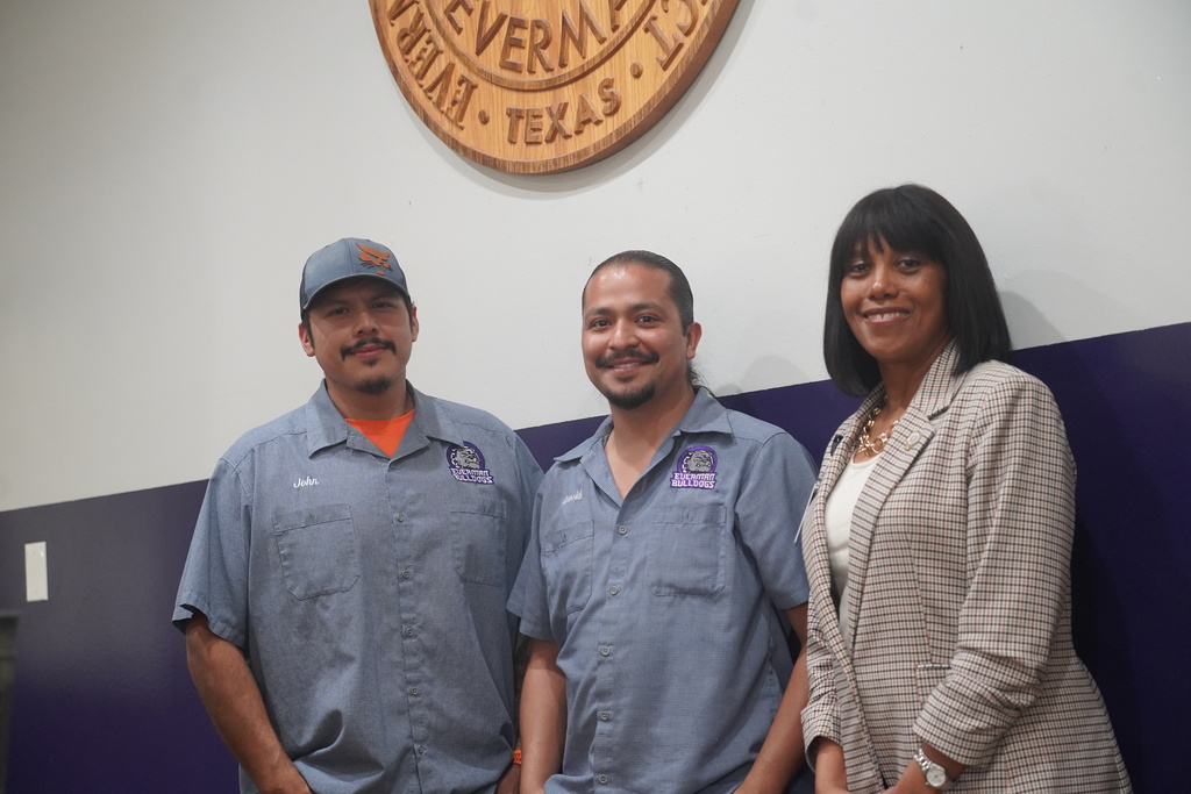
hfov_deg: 31.9
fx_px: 2084
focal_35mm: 63
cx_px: 596
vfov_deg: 21.6
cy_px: 397
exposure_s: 1/160
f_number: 4
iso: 4000
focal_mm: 63
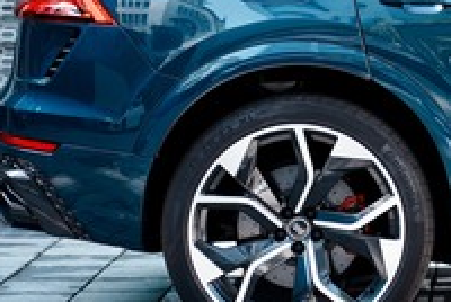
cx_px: 744
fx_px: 2484
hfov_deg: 9.9
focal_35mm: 198
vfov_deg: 6.9
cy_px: -17
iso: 80
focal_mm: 55
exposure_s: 1/160
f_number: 2.8
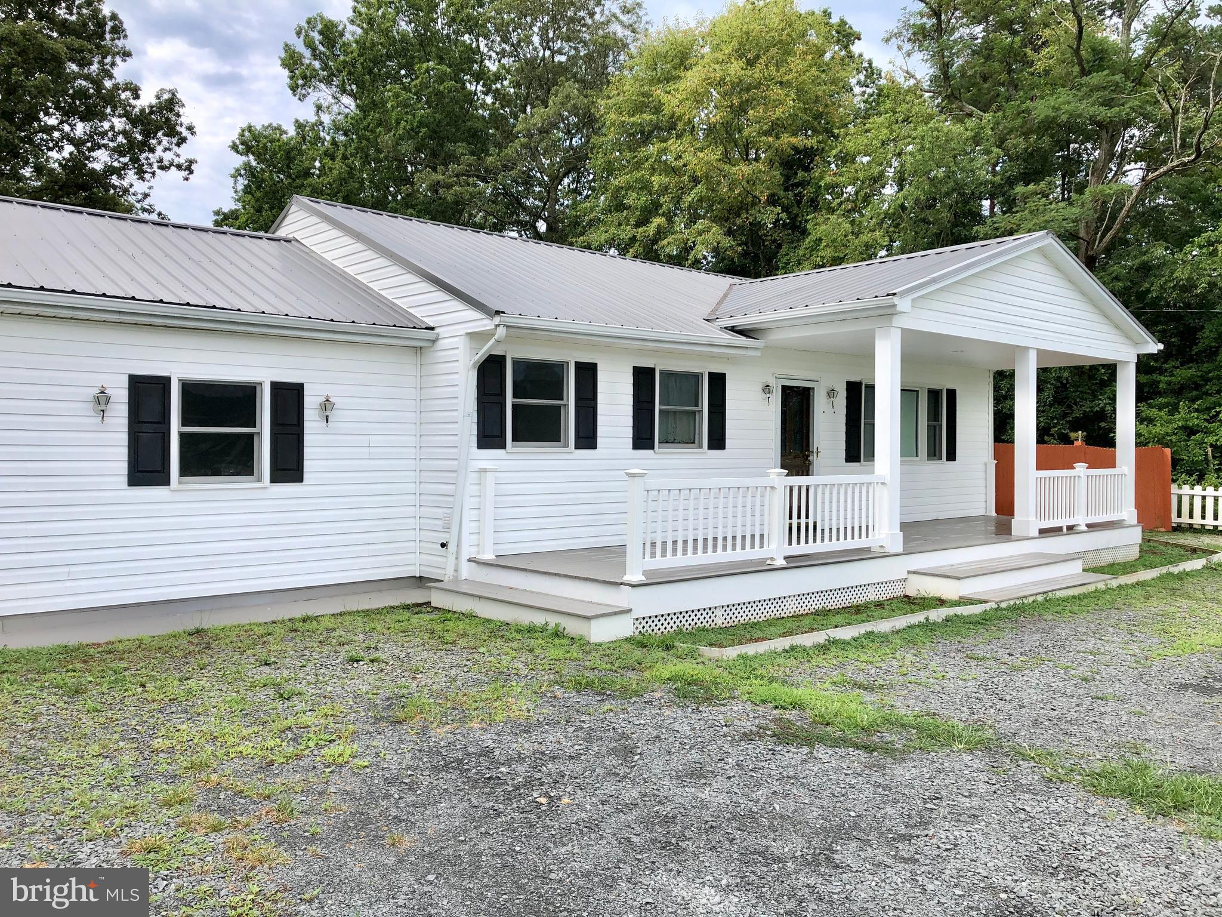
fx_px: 988
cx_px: 611
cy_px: 458
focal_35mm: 28
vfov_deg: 49.7
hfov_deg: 63.4
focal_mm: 4
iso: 20
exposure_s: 1/1297
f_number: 1.8
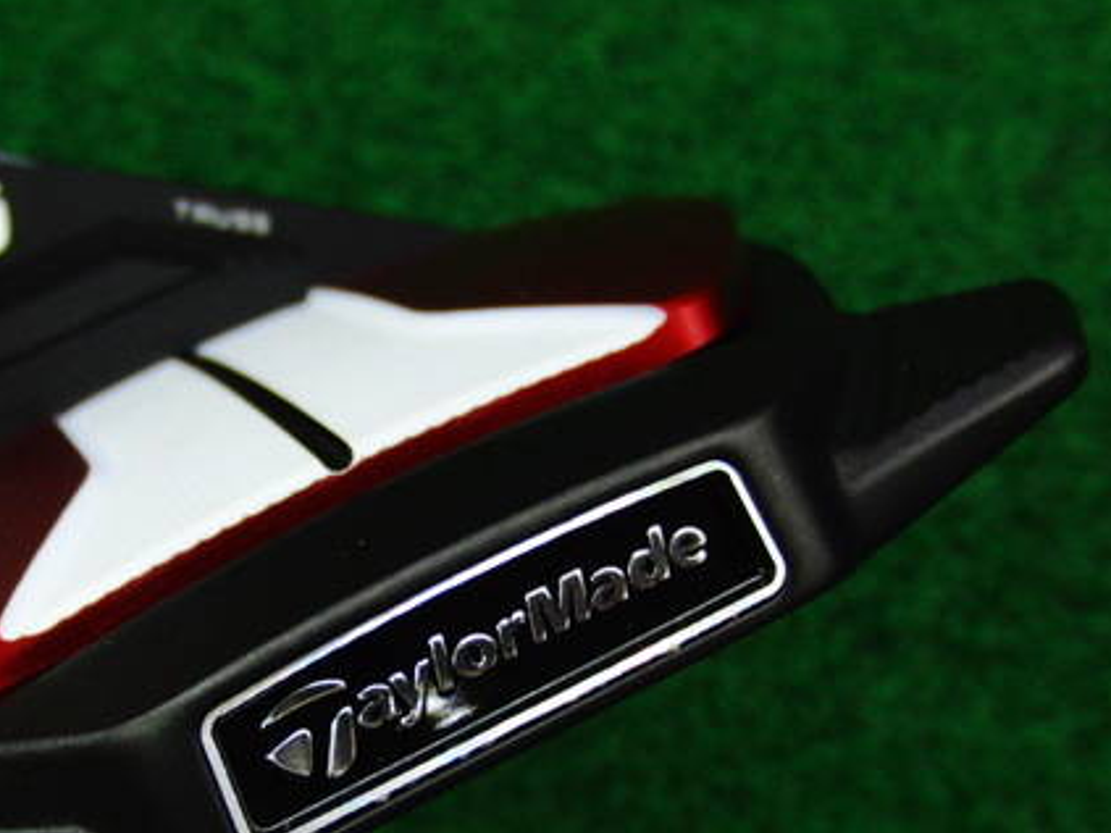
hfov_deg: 34.2
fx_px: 1797
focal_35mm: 56
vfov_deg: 25.9
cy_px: 560
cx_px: 415
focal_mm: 6.42
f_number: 3.6
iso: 400
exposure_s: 1/80
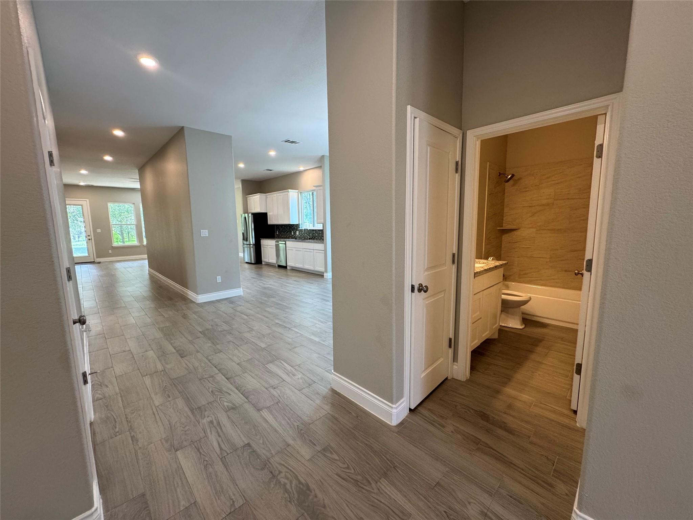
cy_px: 260
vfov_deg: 85.7
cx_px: 346
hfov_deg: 102.1
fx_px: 280
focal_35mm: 14
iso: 250
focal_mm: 2.22
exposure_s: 1/120
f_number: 2.2
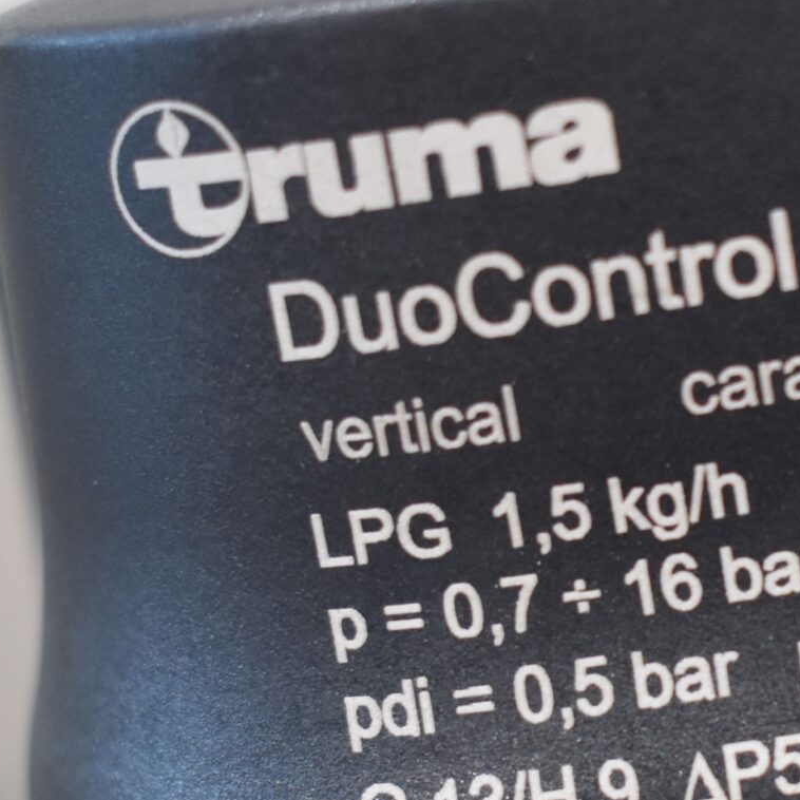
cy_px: 627
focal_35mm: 112
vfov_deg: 15.5
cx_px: 760
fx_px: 2928
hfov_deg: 15.3
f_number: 4
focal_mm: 26
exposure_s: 1/125
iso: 900
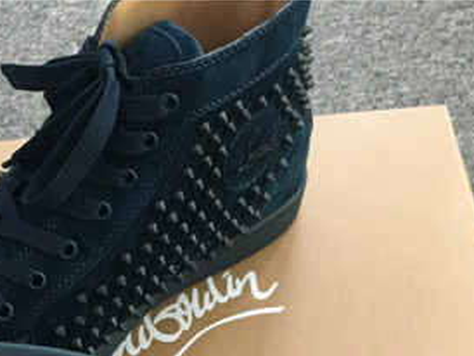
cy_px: 452
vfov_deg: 18.6
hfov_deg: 26.2
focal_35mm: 74
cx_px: 178
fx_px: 1014
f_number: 2.2
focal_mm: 4.15
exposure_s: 1/33
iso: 250
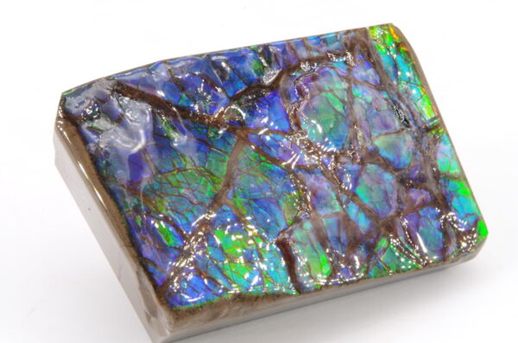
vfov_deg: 18.8
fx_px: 1034
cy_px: 172
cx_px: 259
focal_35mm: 72
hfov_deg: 28.1
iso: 100
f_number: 5.6
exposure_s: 1/2
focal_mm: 47.5
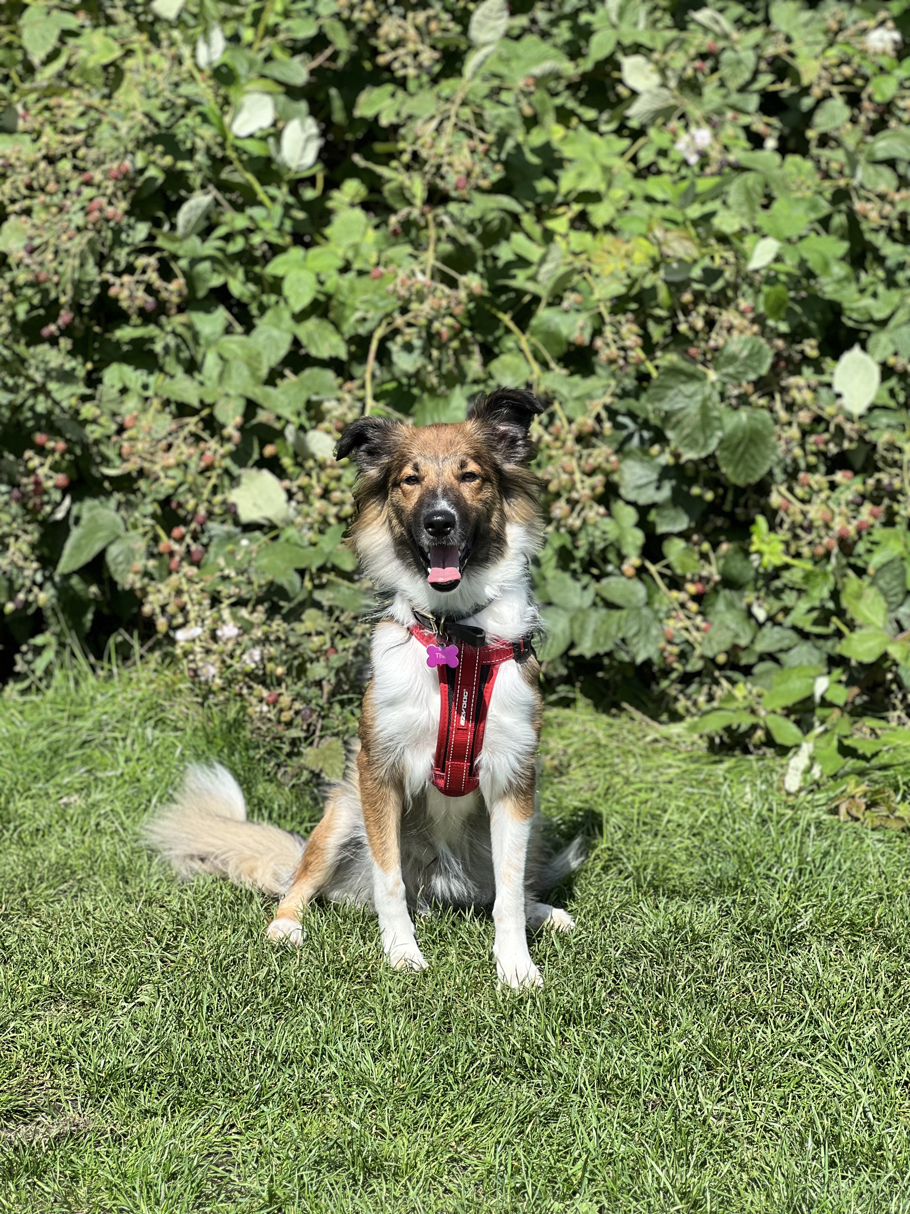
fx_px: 2699
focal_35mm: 77
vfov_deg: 25.3
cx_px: 455
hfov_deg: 19.1
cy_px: 607
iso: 32
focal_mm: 9
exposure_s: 1/481
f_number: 2.8
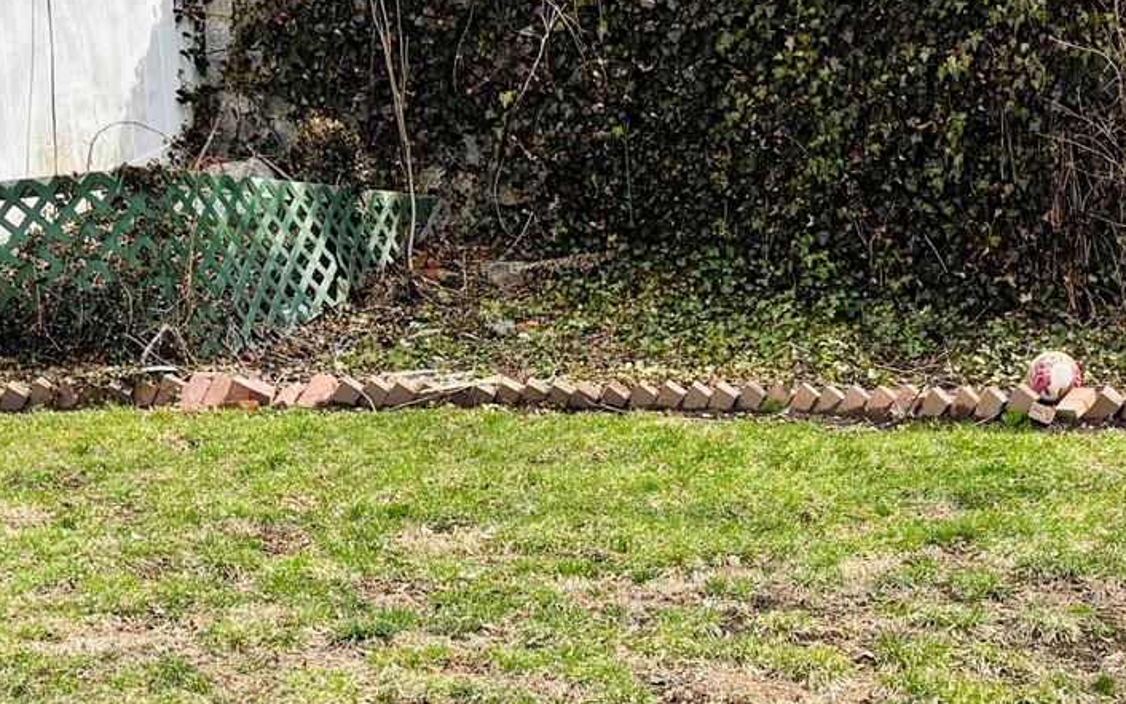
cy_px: 848
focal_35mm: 80
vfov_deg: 15.7
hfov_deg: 25.5
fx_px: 2455
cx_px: 861
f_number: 1.6
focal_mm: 5.96
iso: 50
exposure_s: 1/935
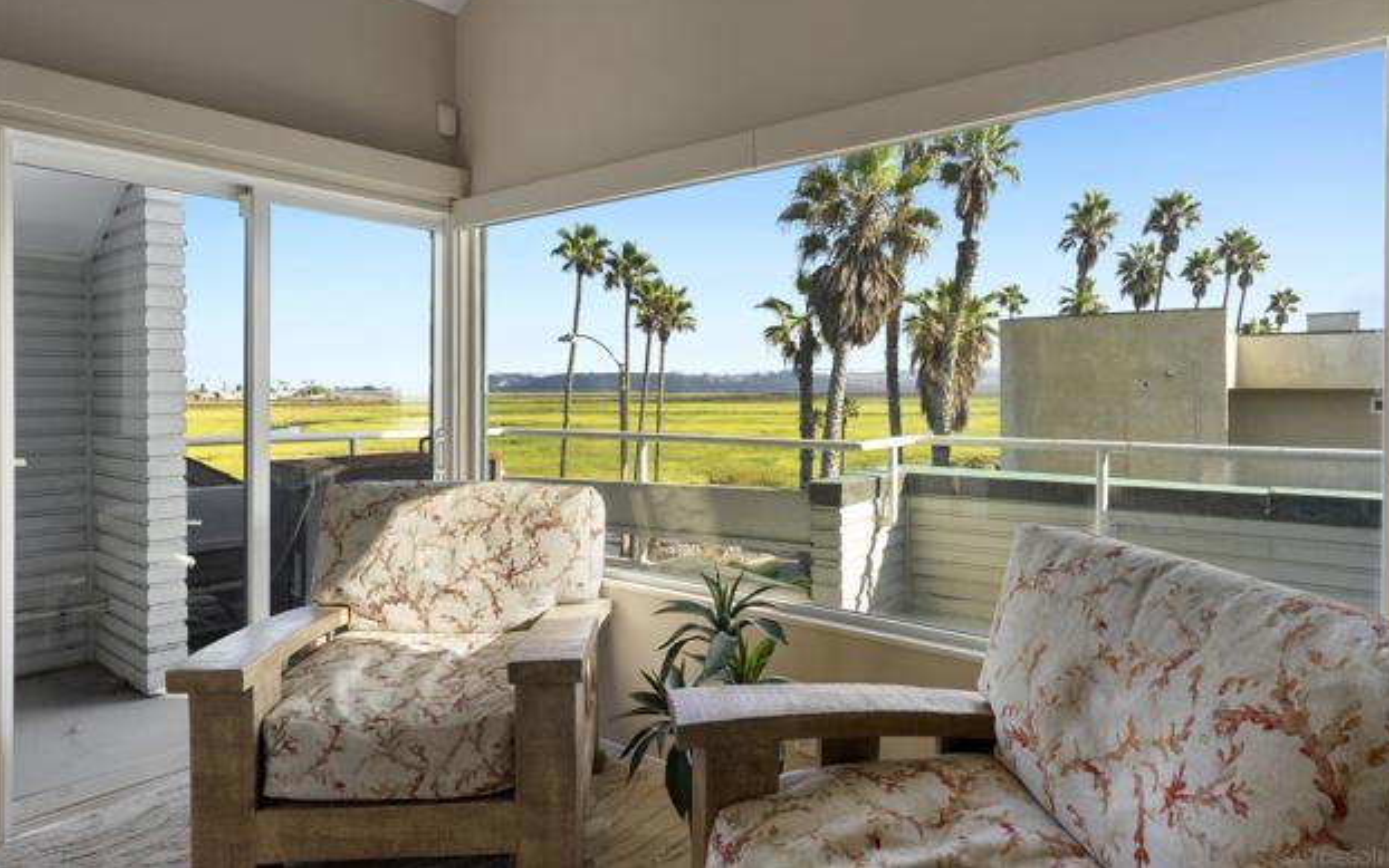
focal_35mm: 21
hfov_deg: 82.3
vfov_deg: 57.2
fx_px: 795
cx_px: 703
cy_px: 393
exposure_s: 1/80
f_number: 8
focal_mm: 20
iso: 500
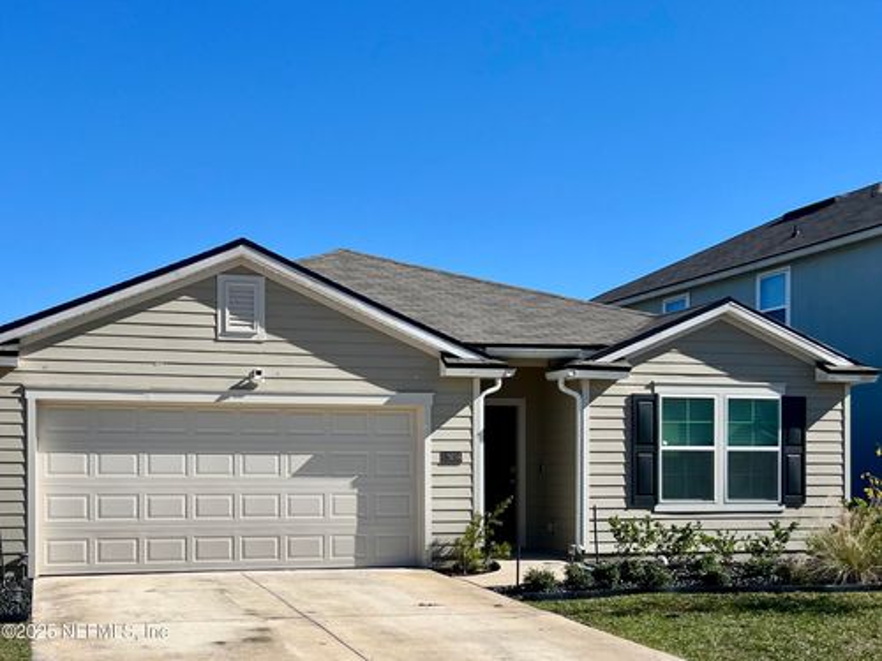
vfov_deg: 53.1
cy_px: 330
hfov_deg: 67.3
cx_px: 441
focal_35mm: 26
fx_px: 662
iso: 50
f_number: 1.5
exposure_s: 1/6211
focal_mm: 5.7
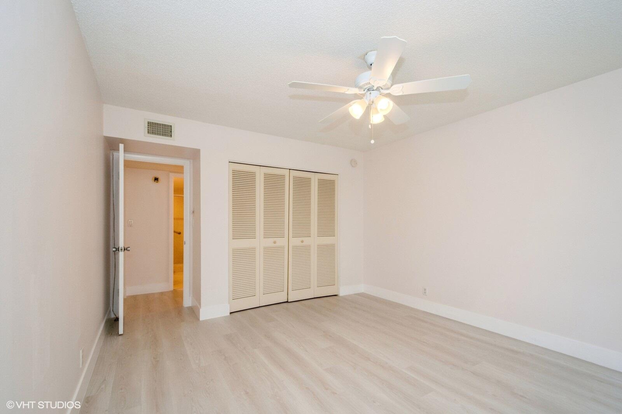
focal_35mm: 15
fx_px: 259
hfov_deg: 100.4
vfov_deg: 77.3
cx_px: 311
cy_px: 207
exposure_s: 1/60
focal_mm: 10
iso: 250
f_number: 5
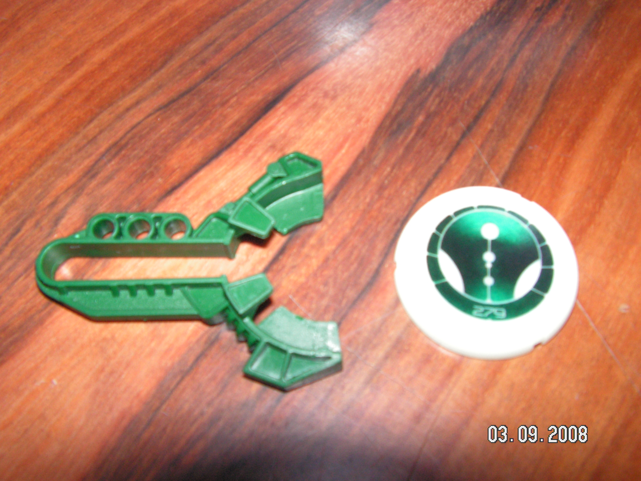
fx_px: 667
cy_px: 240
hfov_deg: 51.4
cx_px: 320
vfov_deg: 39.7
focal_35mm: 36
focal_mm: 6
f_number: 4.8
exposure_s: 1/40
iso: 200
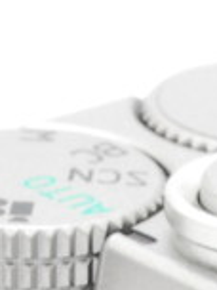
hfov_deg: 1.8
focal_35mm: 837
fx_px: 6997
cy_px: 890
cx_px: 305
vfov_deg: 2.3
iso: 320
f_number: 18
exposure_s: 1/125
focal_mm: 55
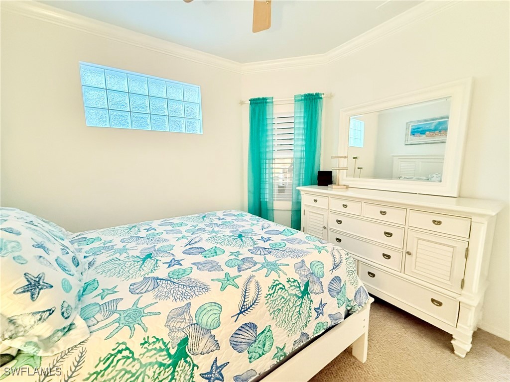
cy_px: 191
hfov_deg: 102.1
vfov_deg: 85.7
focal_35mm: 14
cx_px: 255
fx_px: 206
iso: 640
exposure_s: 1/60
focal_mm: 2.22
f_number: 2.2
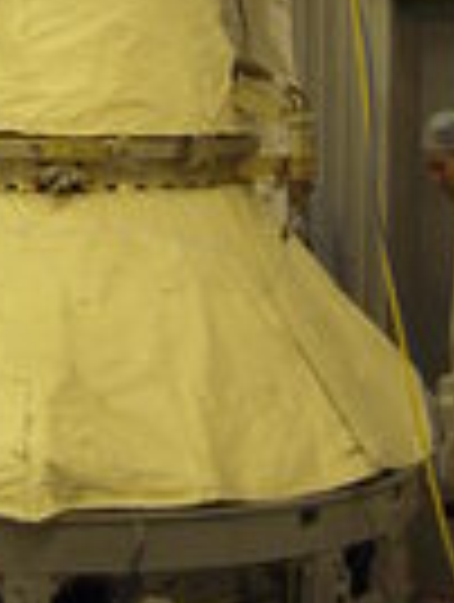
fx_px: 2597
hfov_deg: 9.9
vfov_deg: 12.6
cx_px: 31
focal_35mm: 149
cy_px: -288
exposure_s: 1/60
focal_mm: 8.9
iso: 400
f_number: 3.5
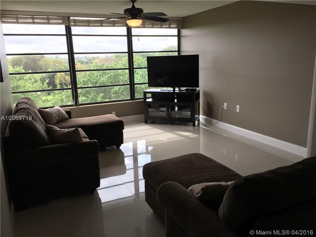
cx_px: 158
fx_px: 265
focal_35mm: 29
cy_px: 118
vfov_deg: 48.2
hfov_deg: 61.7
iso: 32
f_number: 2.2
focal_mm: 4.15
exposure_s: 1/120
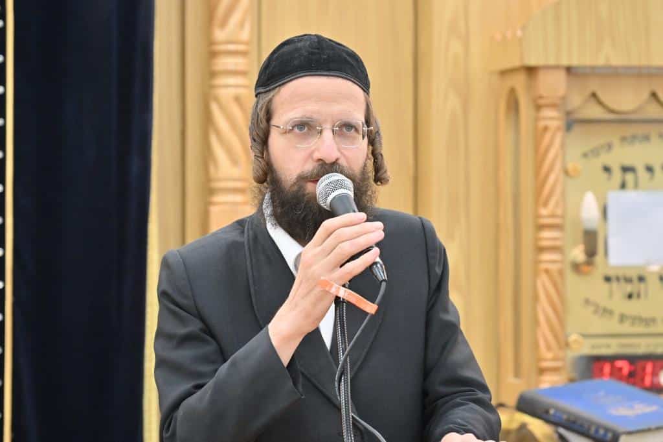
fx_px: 3314
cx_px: 332
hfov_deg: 11.4
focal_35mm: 180
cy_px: 221
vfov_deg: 7.6
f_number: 4
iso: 1000
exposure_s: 1/200
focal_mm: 120
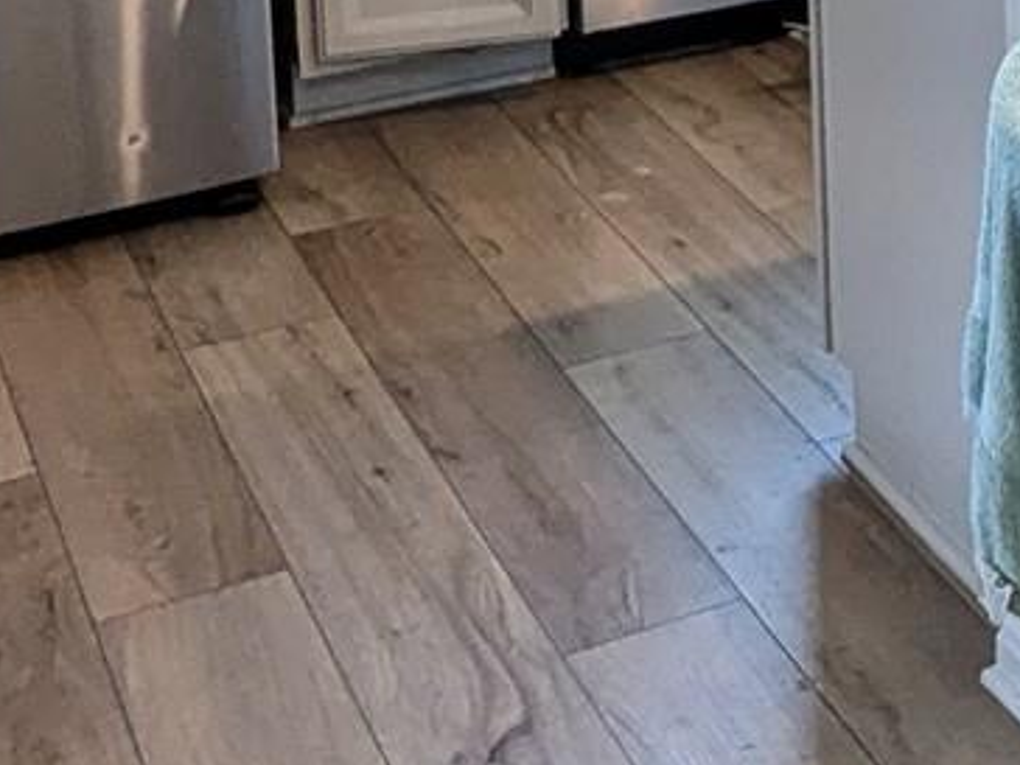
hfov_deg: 18.8
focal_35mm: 90
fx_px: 2652
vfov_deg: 14.8
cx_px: 1586
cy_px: -504
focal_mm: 2.35
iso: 344
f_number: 2.2
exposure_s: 1/60
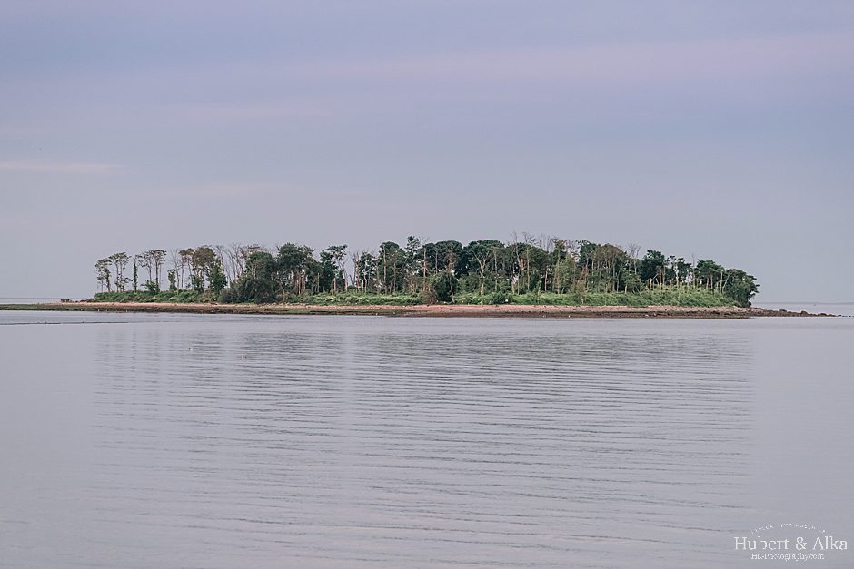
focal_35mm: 155
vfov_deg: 8.9
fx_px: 3677
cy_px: 284
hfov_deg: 13.2
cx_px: 427
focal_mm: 155
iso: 500
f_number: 4
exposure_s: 1/640
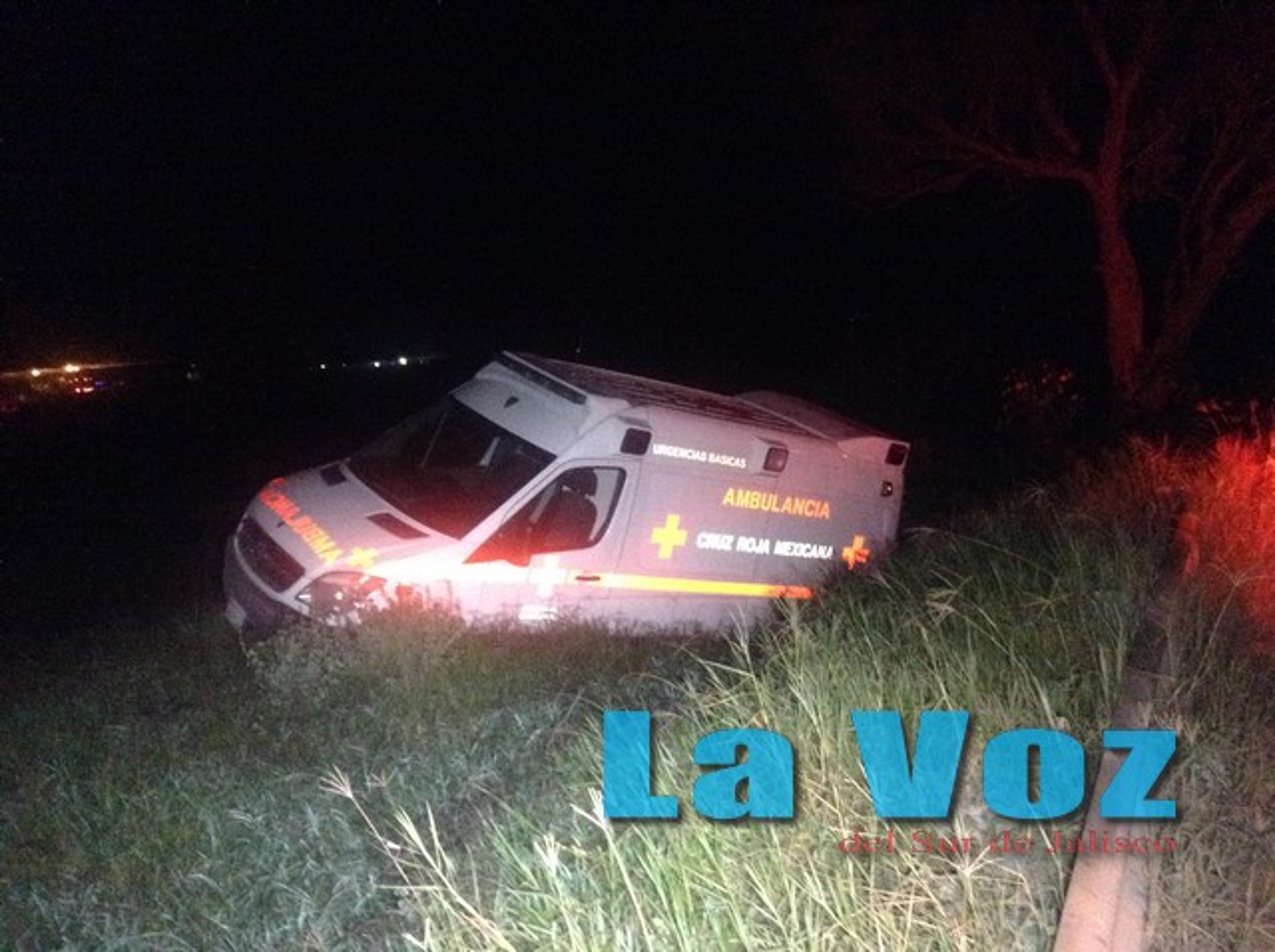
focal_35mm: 33
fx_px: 1214
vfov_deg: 42.8
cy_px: 476
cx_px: 638
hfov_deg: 55.4
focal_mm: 3.3
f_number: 2.4
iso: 640
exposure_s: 1/15
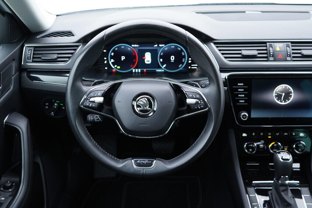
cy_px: 104
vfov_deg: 36.9
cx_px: 156
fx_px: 312
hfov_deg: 53.1
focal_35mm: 36
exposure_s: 1/40
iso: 320
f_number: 2.8
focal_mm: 24
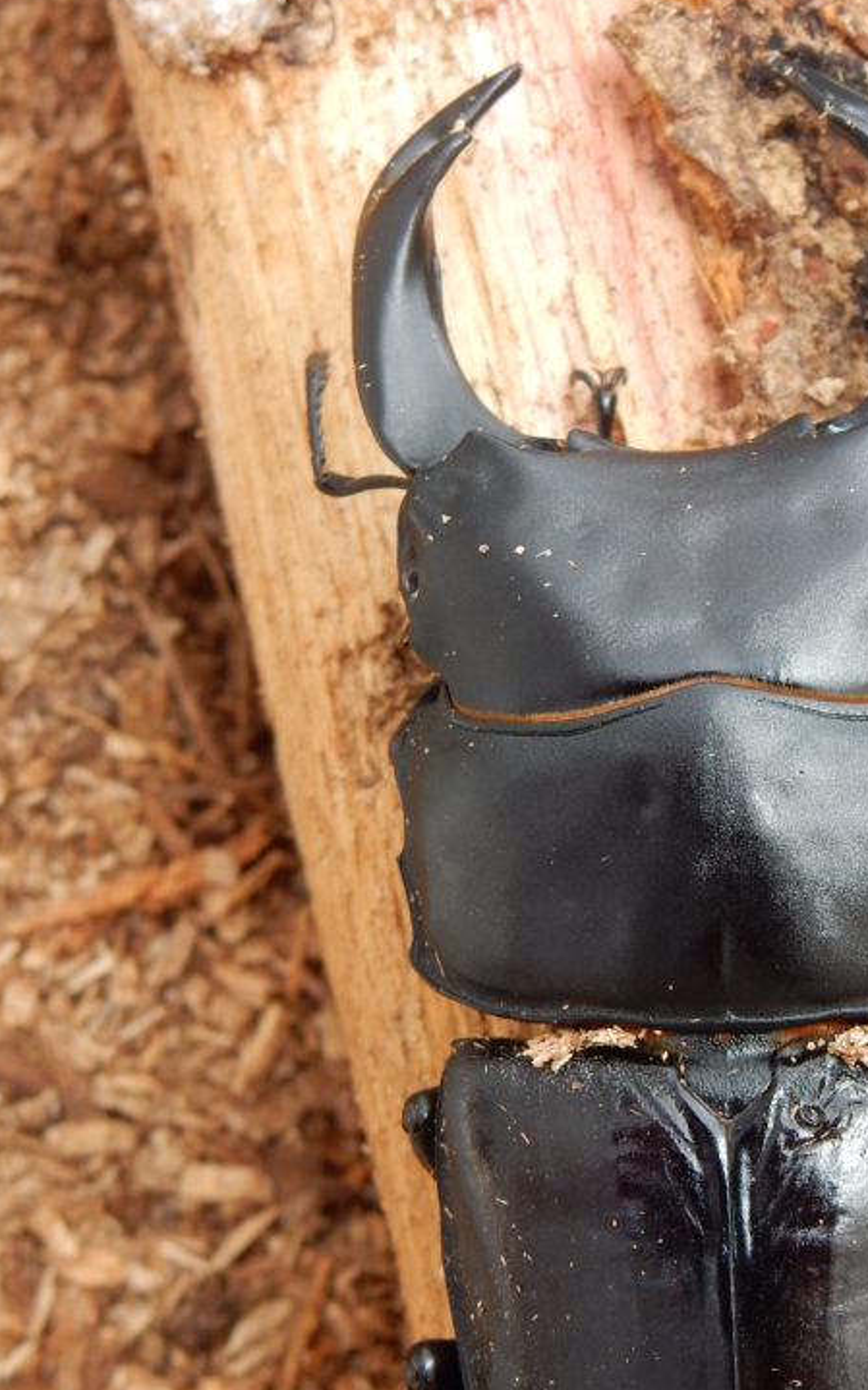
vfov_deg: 26.7
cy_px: 868
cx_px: 723
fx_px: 2916
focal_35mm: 77
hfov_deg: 16.8
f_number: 4.5
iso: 140
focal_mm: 9
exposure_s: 1/30
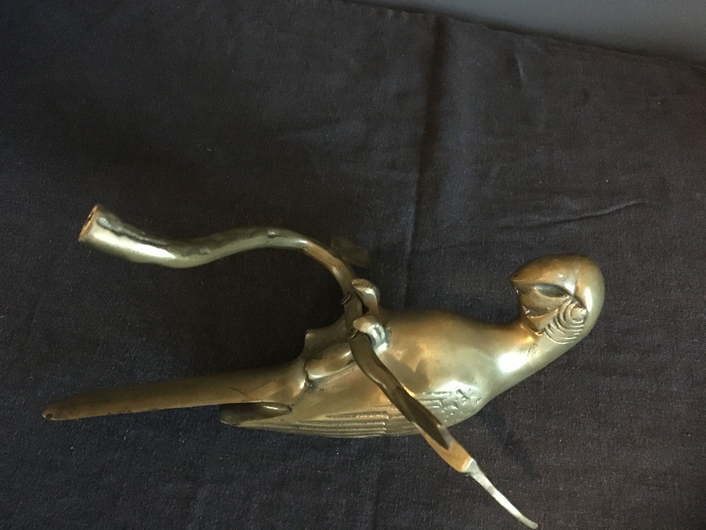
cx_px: 353
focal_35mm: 29
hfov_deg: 61.7
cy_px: 265
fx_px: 591
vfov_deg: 48.2
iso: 1000
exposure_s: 1/17
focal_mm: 4.15
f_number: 2.2
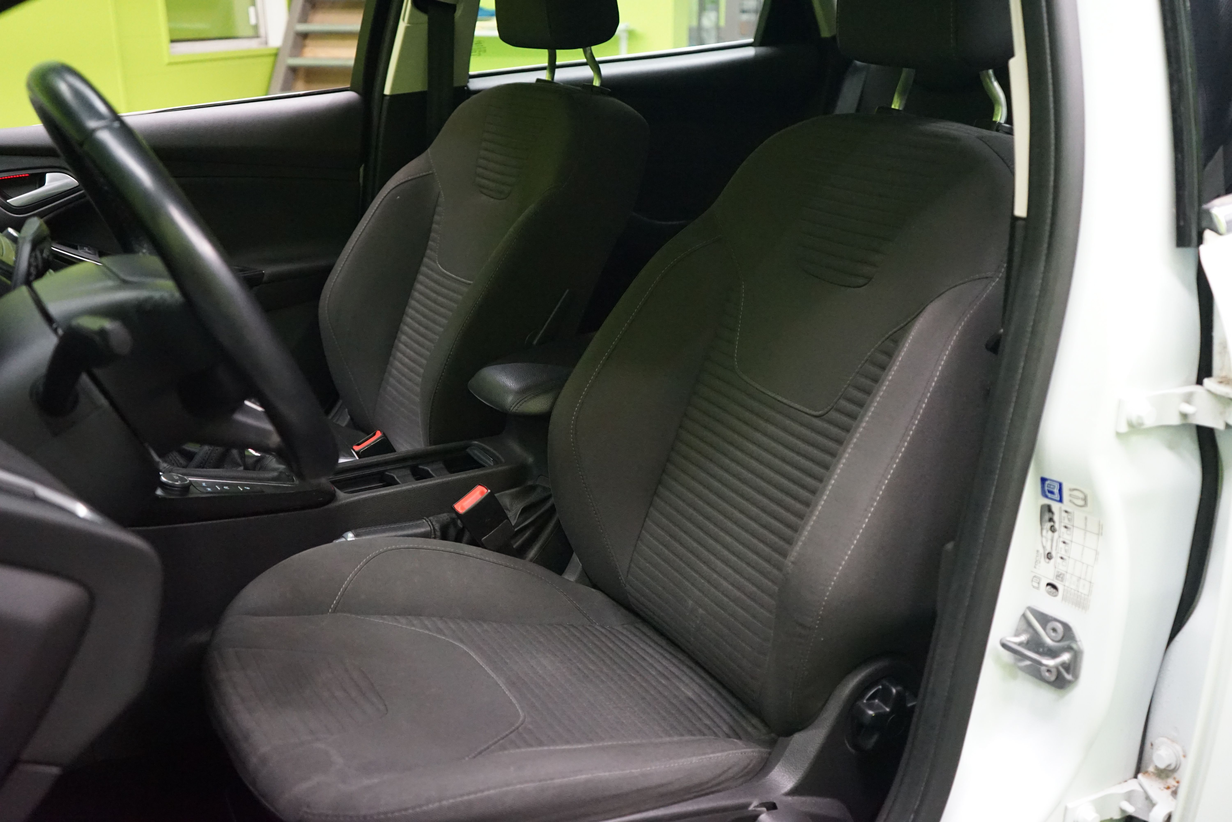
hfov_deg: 57.2
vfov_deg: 40.0
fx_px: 1129
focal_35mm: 33
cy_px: 411
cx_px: 616
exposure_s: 1/60
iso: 6400
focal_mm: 33
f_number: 4
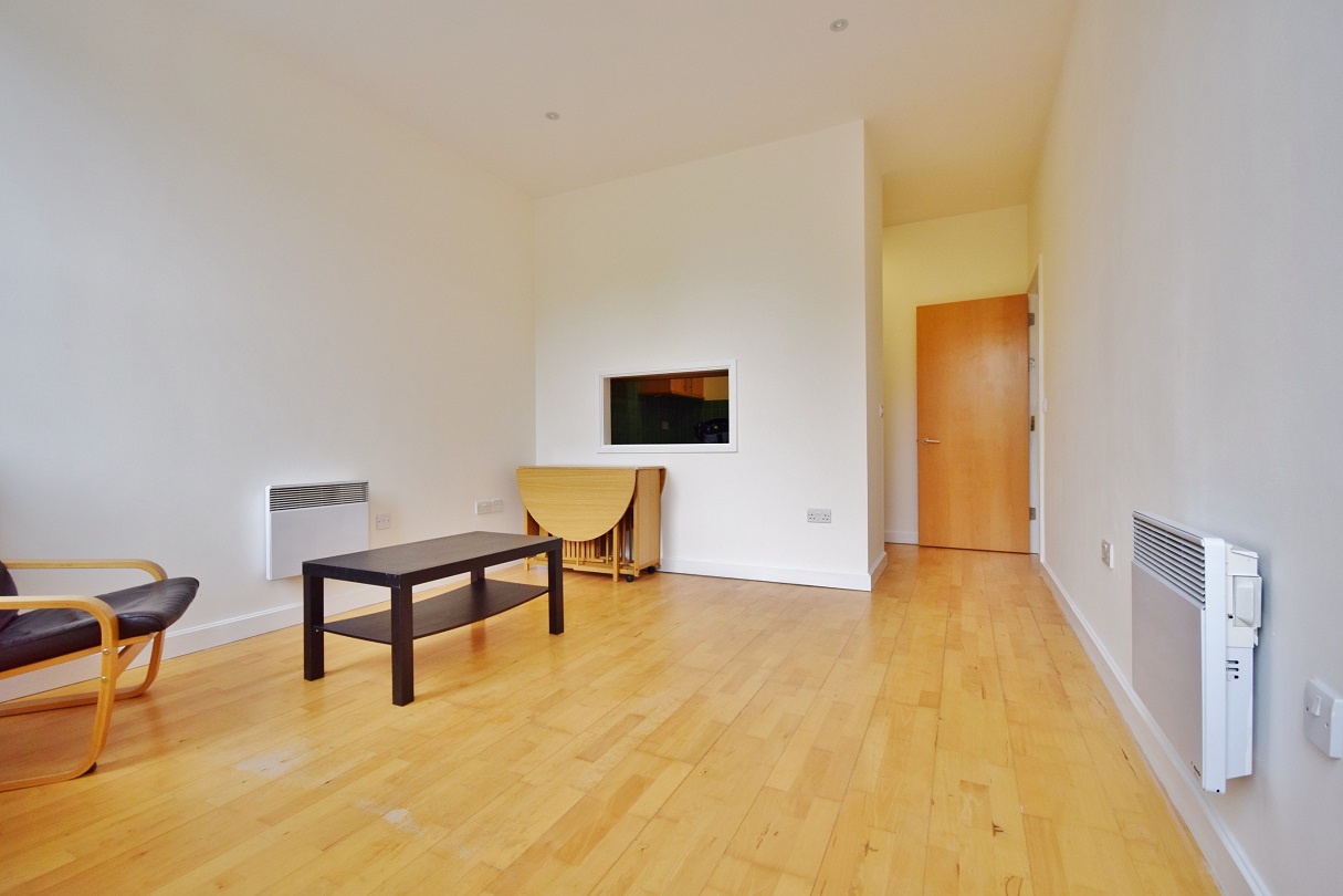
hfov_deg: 100.4
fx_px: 560
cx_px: 672
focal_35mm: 15
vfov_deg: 77.3
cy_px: 448
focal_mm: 10
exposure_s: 1/100
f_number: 5
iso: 400
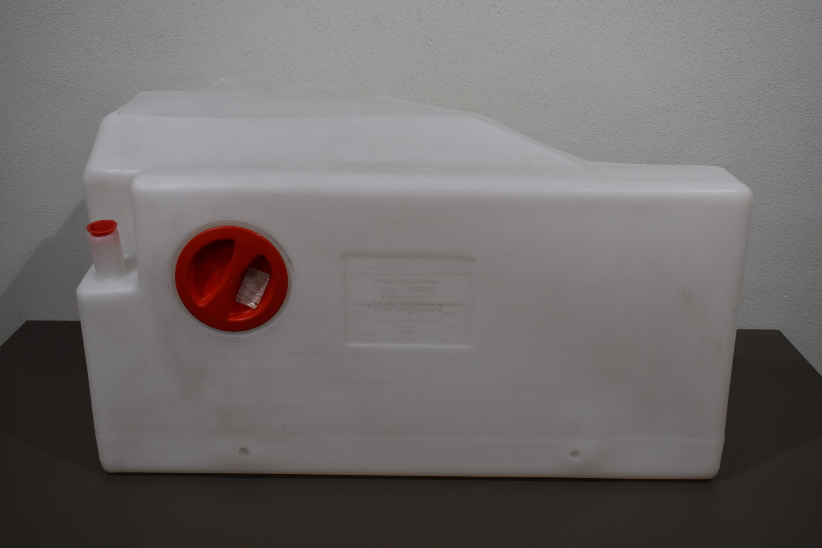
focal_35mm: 39
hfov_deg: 49.6
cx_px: 411
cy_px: 274
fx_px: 890
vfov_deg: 34.2
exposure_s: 1/125
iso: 220
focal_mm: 26
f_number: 5.6
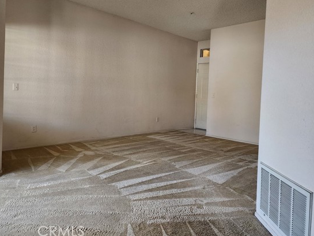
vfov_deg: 51.2
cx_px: 150
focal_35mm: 27
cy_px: 101
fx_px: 245
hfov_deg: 65.3
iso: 200
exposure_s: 1/180
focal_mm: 6.4
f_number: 1.8
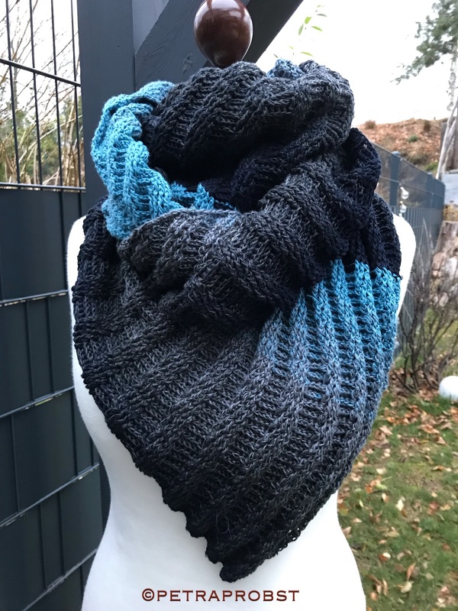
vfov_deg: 63.4
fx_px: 494
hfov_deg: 49.7
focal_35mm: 28
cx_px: 229
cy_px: 306
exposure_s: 1/11
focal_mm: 3.99
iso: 100
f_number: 1.8
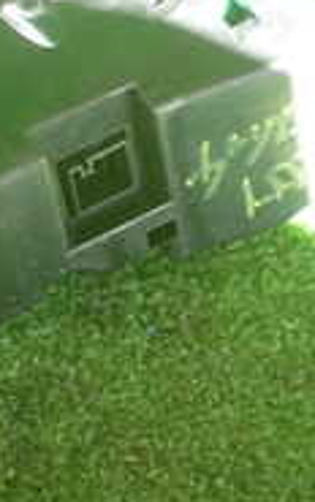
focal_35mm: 86
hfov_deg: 13.9
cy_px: 296
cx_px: -212
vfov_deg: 24.0
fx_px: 1179
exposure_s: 1/50
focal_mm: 4.5
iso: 200
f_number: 2
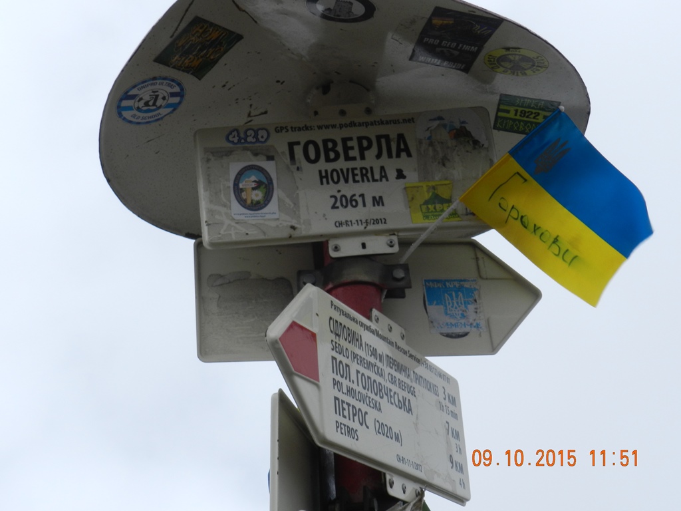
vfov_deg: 31.5
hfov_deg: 41.2
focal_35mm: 46
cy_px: 256
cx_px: 340
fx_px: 905
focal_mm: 8.1
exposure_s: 1/800
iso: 160
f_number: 5
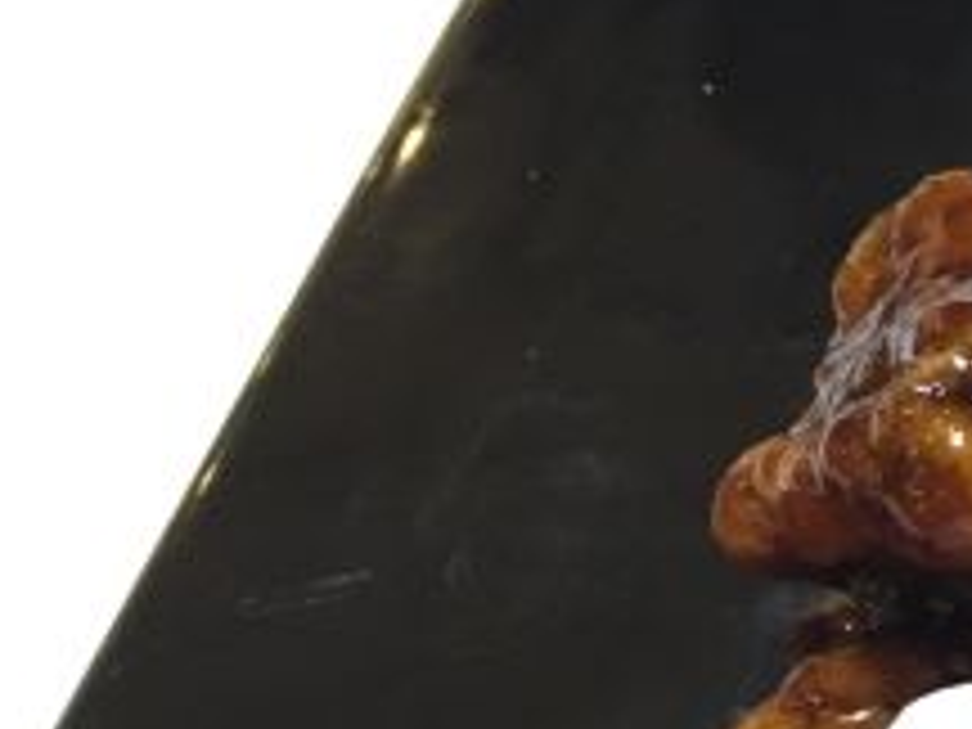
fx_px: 2639
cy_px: 844
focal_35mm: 94
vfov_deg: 15.2
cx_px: 1521
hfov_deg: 18.2
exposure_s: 1/17
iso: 250
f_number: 2.2
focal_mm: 4.15
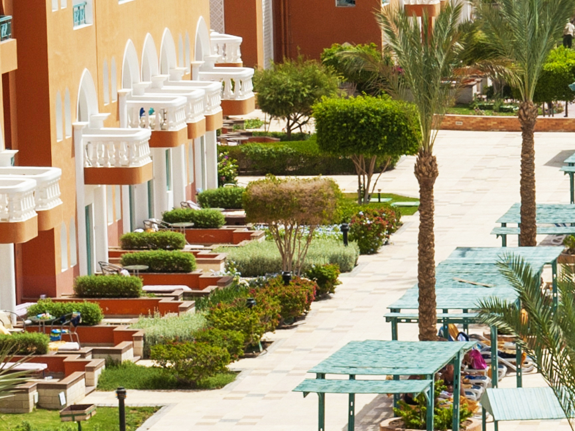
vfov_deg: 5.8
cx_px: 990
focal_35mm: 256
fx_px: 4252
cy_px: 372
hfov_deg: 7.5
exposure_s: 1/400
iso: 200
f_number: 11
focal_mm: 55
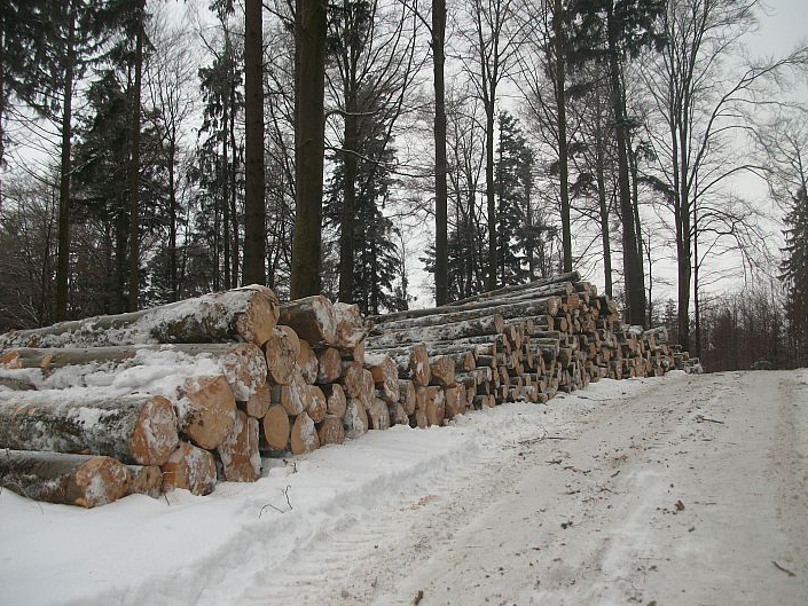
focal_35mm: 33
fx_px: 770
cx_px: 427
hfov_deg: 55.3
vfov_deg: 43.0
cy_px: 305
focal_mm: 5.7
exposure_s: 1/57.6
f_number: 2.9
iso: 80
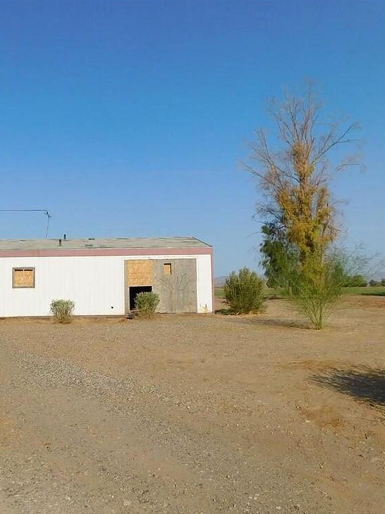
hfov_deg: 44.5
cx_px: 118
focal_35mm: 31
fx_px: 460
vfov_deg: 58.4
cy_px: 255
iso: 125
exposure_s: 1/1000
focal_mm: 4
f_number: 6
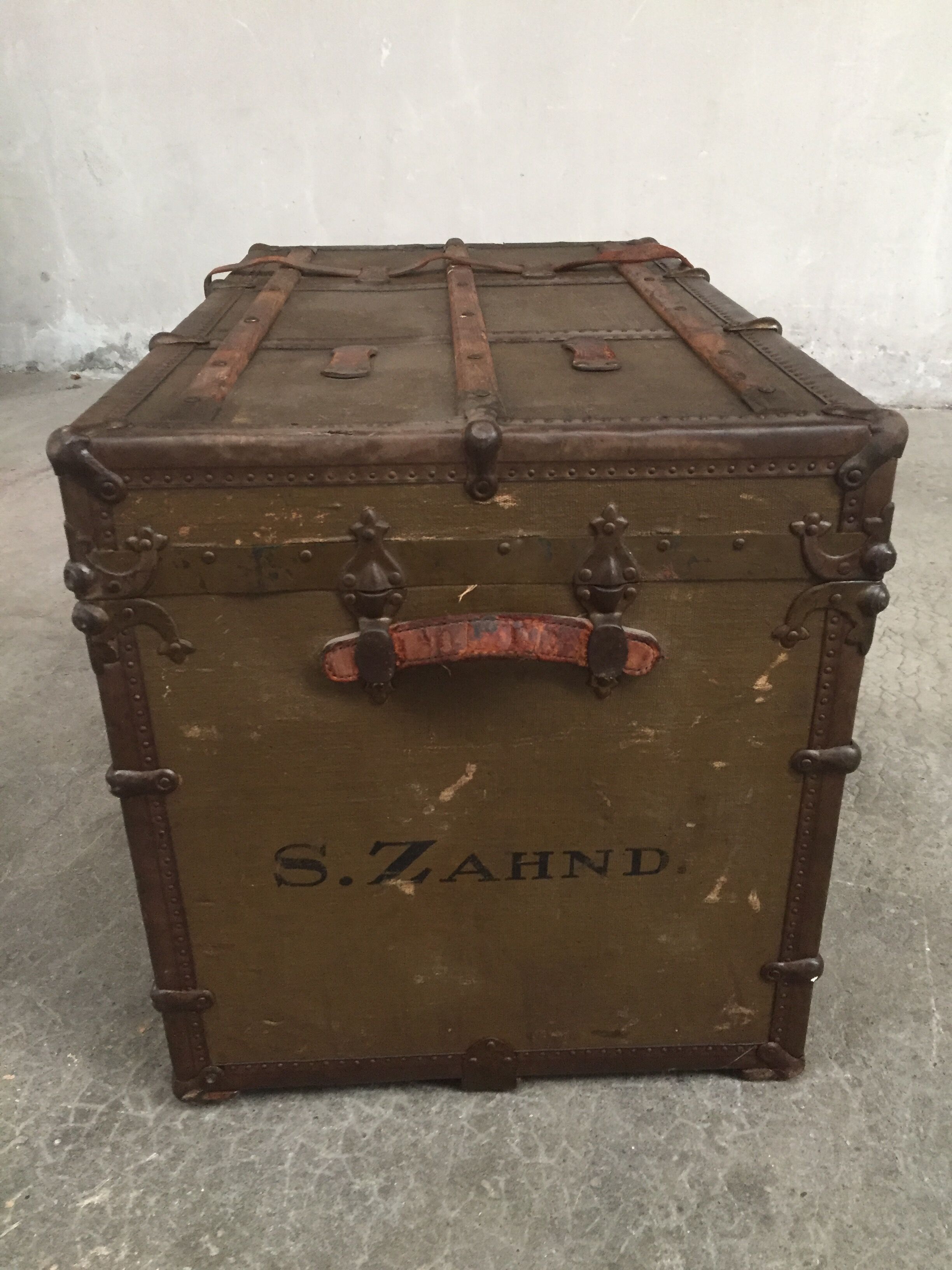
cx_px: 476
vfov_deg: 61.7
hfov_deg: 48.2
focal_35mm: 29
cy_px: 635
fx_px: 1063
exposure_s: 1/20
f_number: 2.2
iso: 250
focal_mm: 4.15
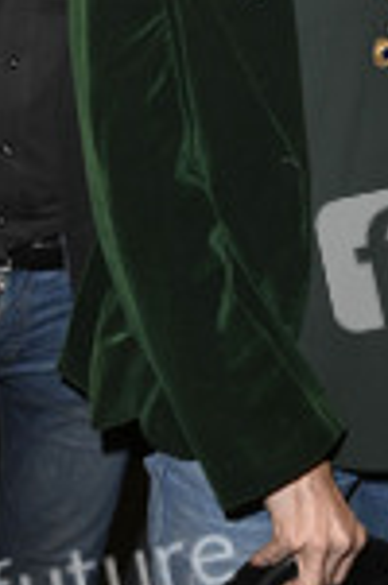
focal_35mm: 77
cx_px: 163
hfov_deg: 17.6
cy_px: 46
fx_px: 1250
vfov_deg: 25.5
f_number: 5.6
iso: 3200
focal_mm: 29
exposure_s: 1/50
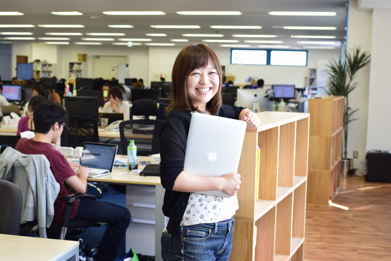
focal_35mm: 52
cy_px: 130
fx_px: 570
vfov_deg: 25.8
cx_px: 196
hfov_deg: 37.8
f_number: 4
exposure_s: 1/60
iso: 250
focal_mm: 35
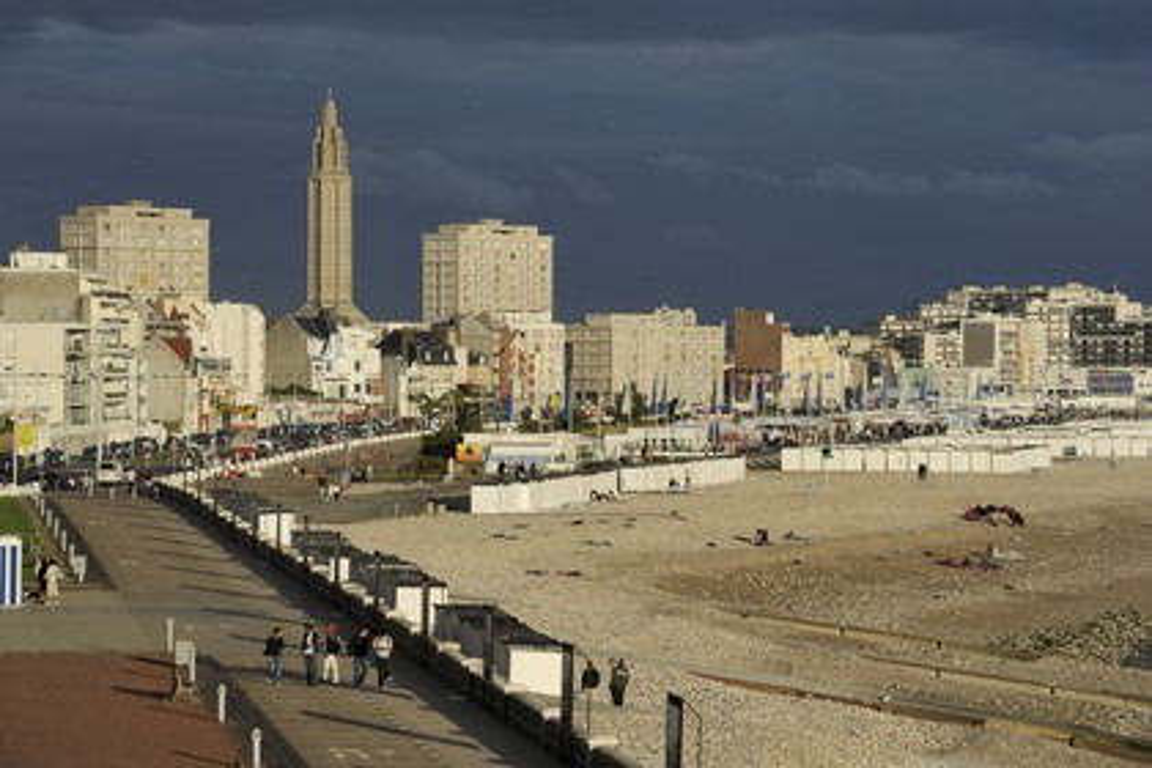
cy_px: 384
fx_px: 4800
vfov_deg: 9.1
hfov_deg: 13.7
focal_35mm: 150
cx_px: 576
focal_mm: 150
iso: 200
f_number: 9
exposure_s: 1/400
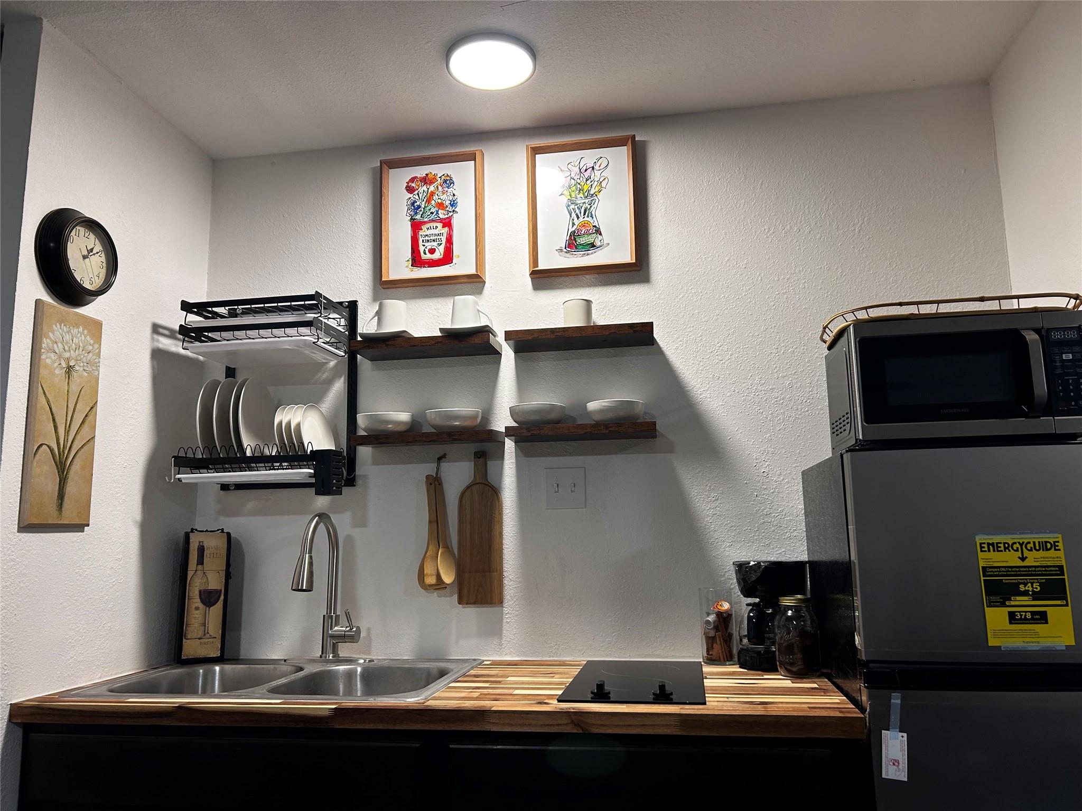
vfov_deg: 53.1
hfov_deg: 67.3
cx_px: 541
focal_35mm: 26
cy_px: 406
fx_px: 813
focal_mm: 5.7
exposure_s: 1/60
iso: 80
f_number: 1.5
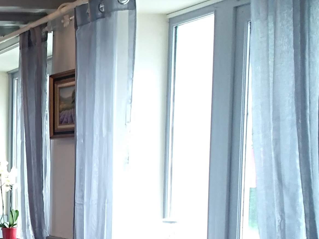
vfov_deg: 15.5
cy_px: 252
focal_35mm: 93
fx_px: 857
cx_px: -115
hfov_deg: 19.2
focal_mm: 3.54
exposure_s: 1/40
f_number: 2
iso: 130
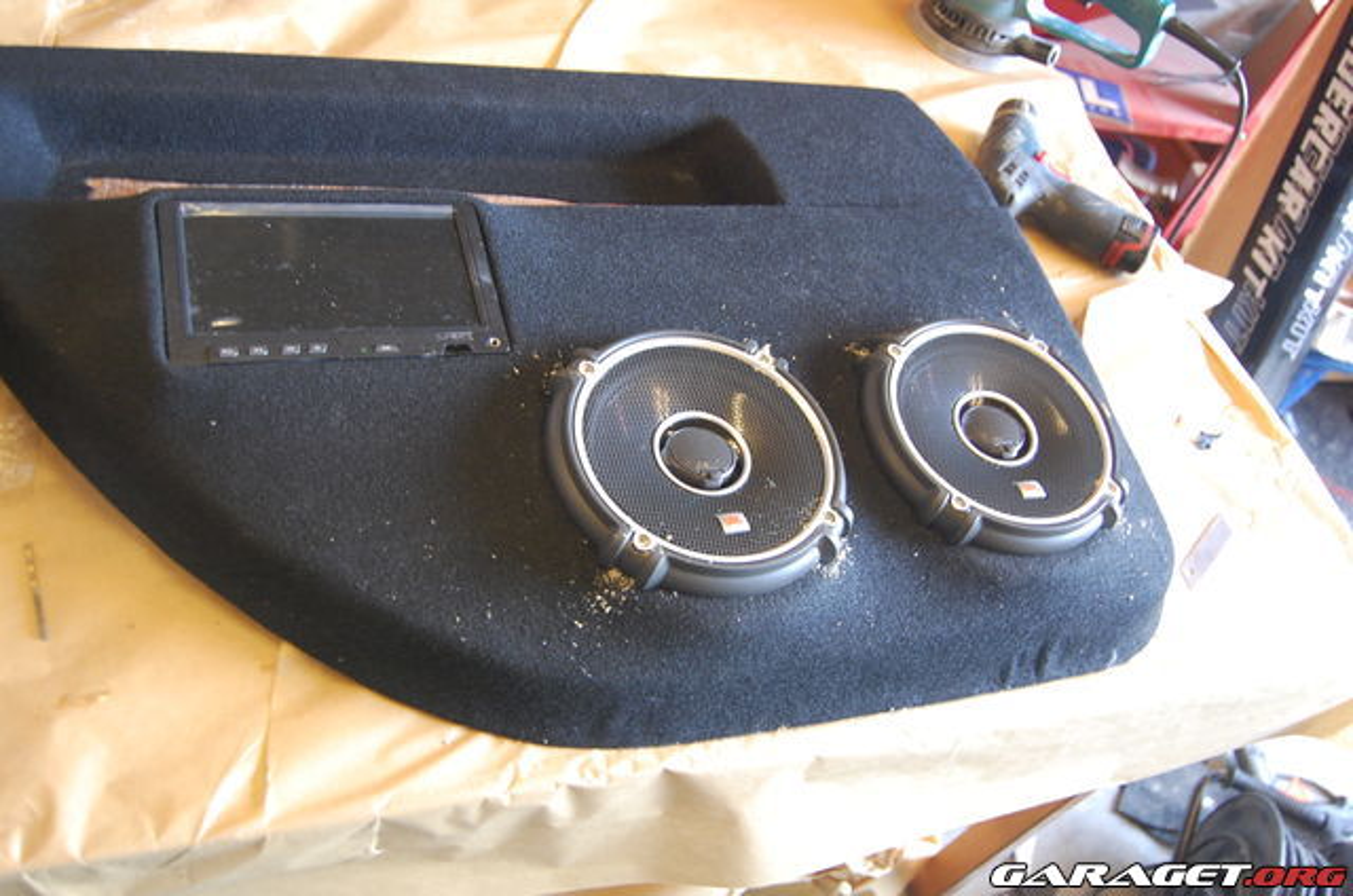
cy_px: 448
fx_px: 1238
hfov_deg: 57.3
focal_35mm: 33
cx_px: 676
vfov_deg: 39.8
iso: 800
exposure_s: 1/15
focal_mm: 22
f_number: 3.8
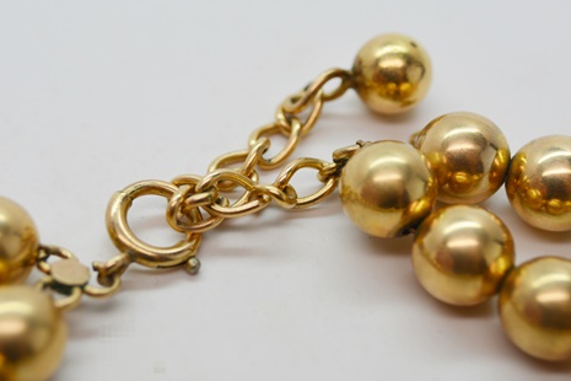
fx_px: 983
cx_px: 243
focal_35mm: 62
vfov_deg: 21.9
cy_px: 171
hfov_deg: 32.3
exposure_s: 1/125
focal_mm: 32
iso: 200
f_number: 5.6
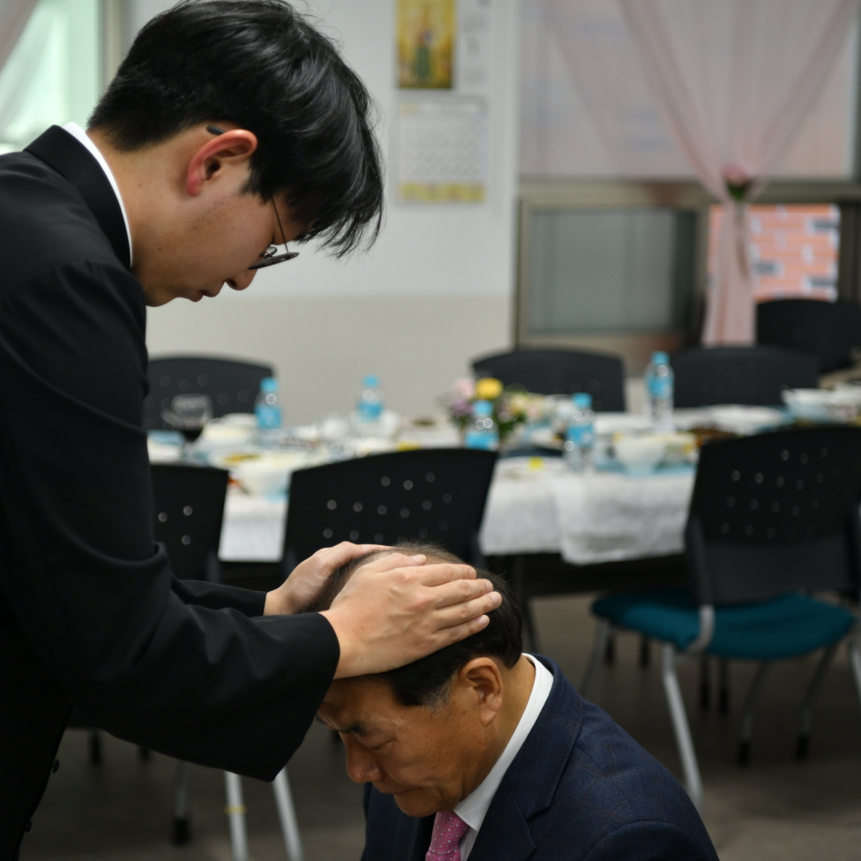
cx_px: 338
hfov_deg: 23.0
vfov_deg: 23.1
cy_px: 433
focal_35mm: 75
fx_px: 2111
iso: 320
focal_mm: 58
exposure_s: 1/125
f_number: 2.8
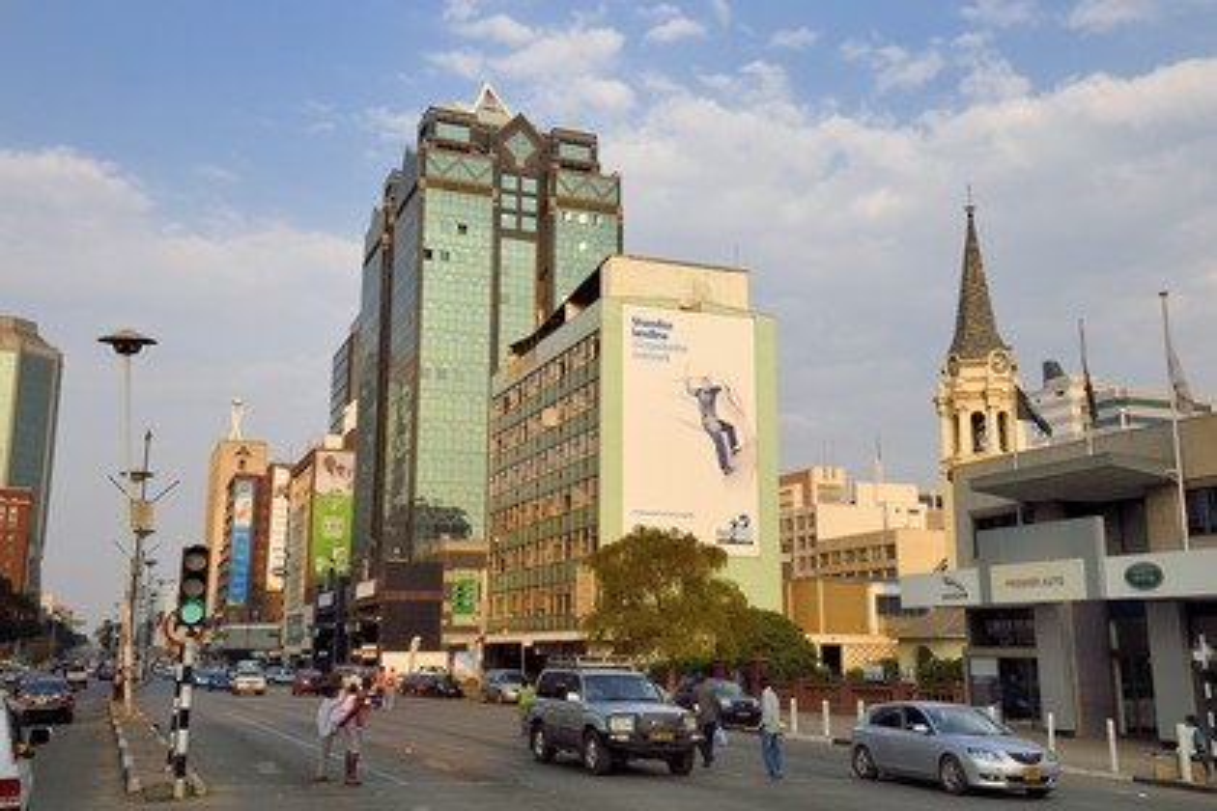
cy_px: 406
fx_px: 1217
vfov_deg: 36.9
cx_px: 608
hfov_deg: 53.1
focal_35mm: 36
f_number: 9
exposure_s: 1/640
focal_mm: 36
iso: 400
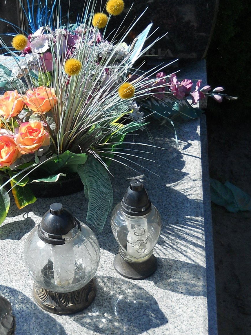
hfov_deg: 21.1
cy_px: 149
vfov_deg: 28.1
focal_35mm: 69
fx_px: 667
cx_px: 62
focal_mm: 6.72
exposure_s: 1/250
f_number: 5.5
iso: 80
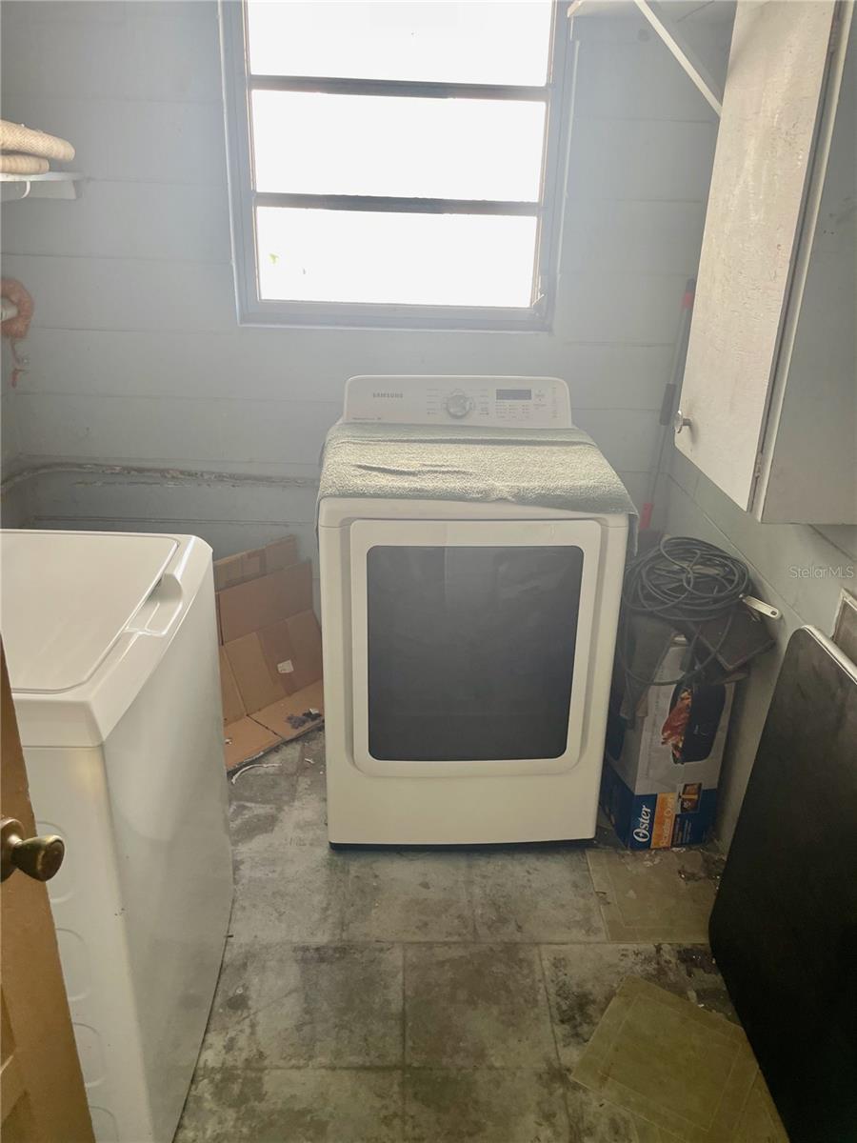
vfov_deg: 67.3
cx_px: 428
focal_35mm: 26
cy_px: 572
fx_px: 858
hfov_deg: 53.1
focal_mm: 4.2
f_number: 1.6
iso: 64
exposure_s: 1/121
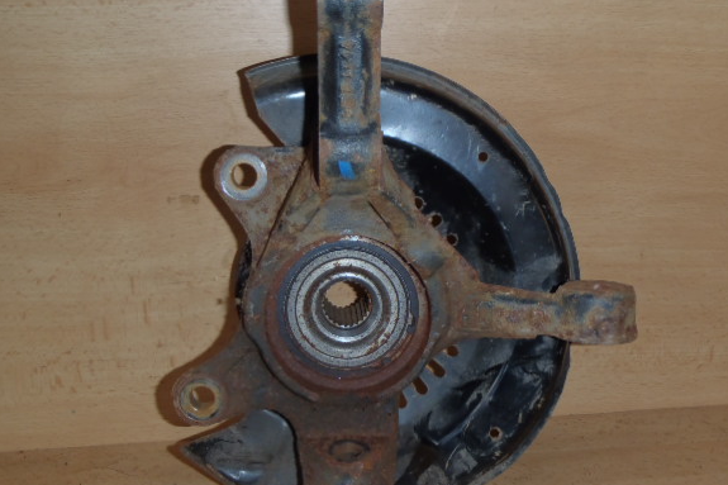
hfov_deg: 44.5
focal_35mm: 44
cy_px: 230
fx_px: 889
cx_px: 381
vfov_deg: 30.5
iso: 100
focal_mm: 6.83
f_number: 4.6
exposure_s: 1/40
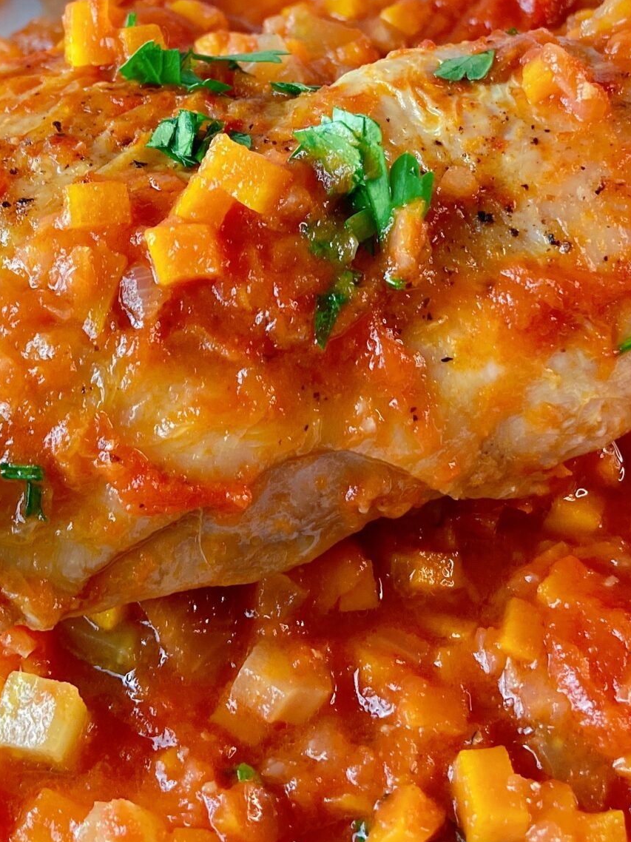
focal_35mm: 63
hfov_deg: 23.3
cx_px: 306
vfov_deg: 30.0
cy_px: 164
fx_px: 1532
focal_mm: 3.99
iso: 125
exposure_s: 1/50
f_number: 1.8
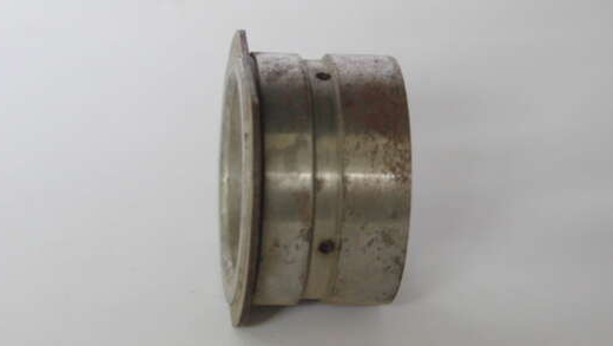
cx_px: 322
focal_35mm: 145
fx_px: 2358
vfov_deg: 8.4
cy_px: 170
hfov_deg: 14.8
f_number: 8
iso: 800
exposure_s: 1/30
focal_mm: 80
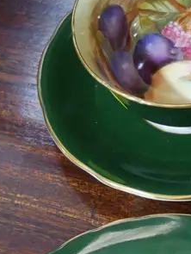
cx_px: 208
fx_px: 763
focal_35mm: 104
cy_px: 214
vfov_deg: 18.6
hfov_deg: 14.0
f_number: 4
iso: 800
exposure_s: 1/60
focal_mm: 15
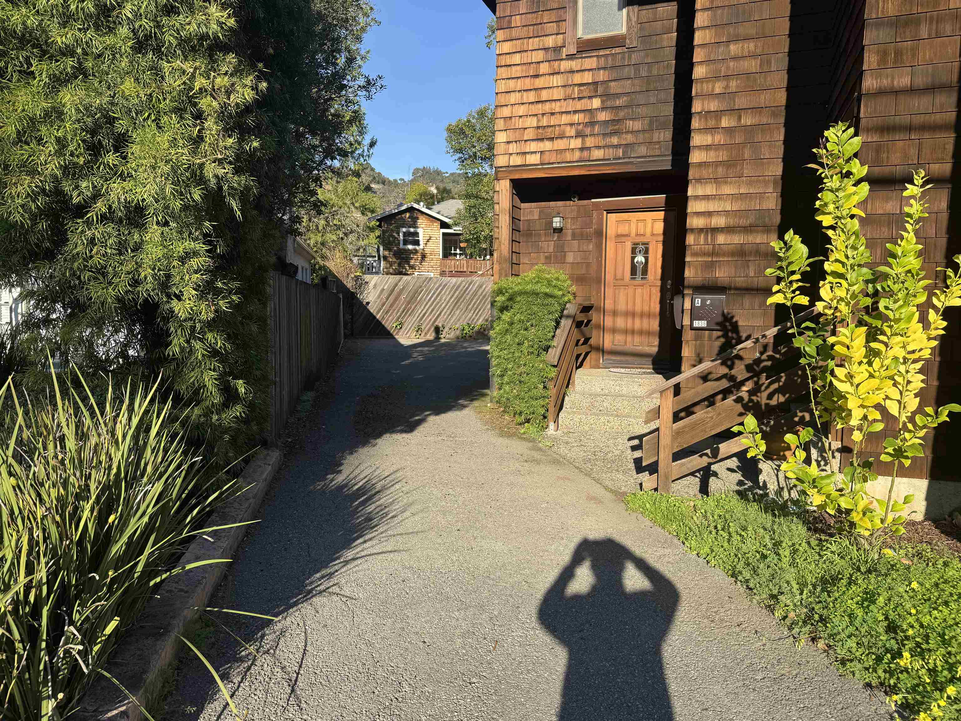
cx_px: 480
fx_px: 666
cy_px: 360
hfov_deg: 71.6
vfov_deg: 56.8
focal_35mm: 24
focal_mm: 6.76
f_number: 1.78
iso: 80
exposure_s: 1/864
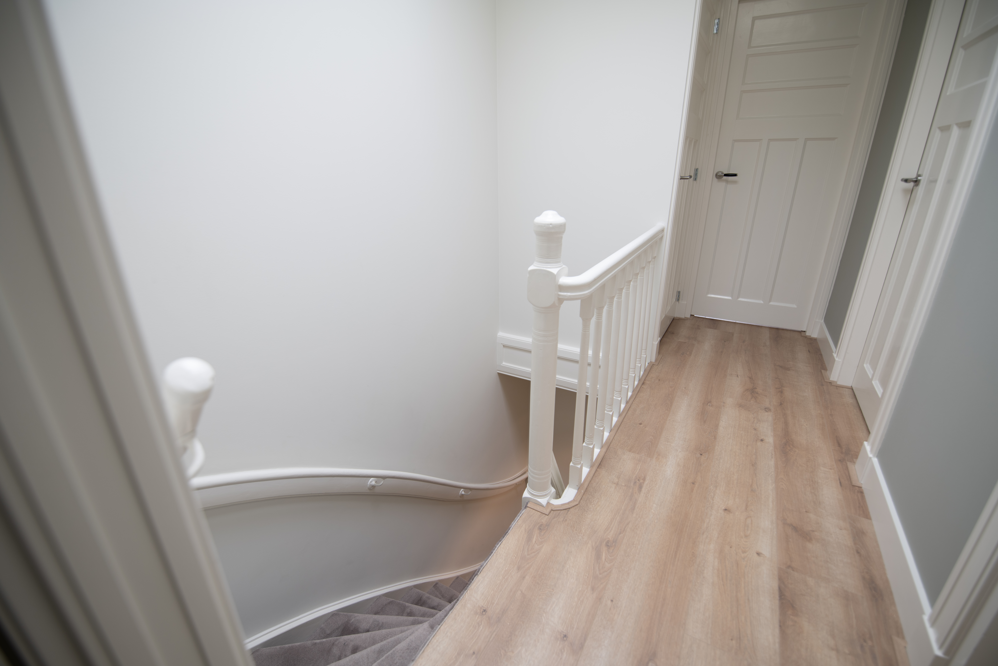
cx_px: 499
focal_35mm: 15
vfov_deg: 77.3
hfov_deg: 100.4
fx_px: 416
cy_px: 333
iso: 100
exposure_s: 1/45
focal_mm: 15
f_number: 2.8
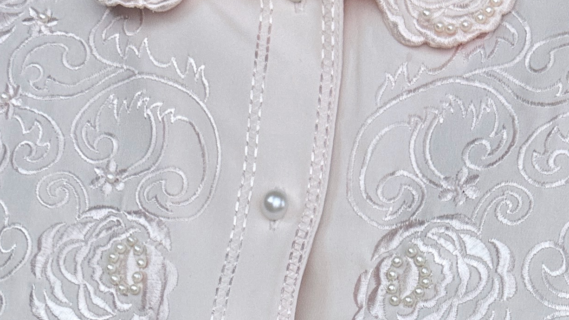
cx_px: 318
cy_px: 594
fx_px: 1298
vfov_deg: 12.7
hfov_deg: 24.7
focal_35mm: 86
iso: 80
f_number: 1.78
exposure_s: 1/785
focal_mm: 6.86
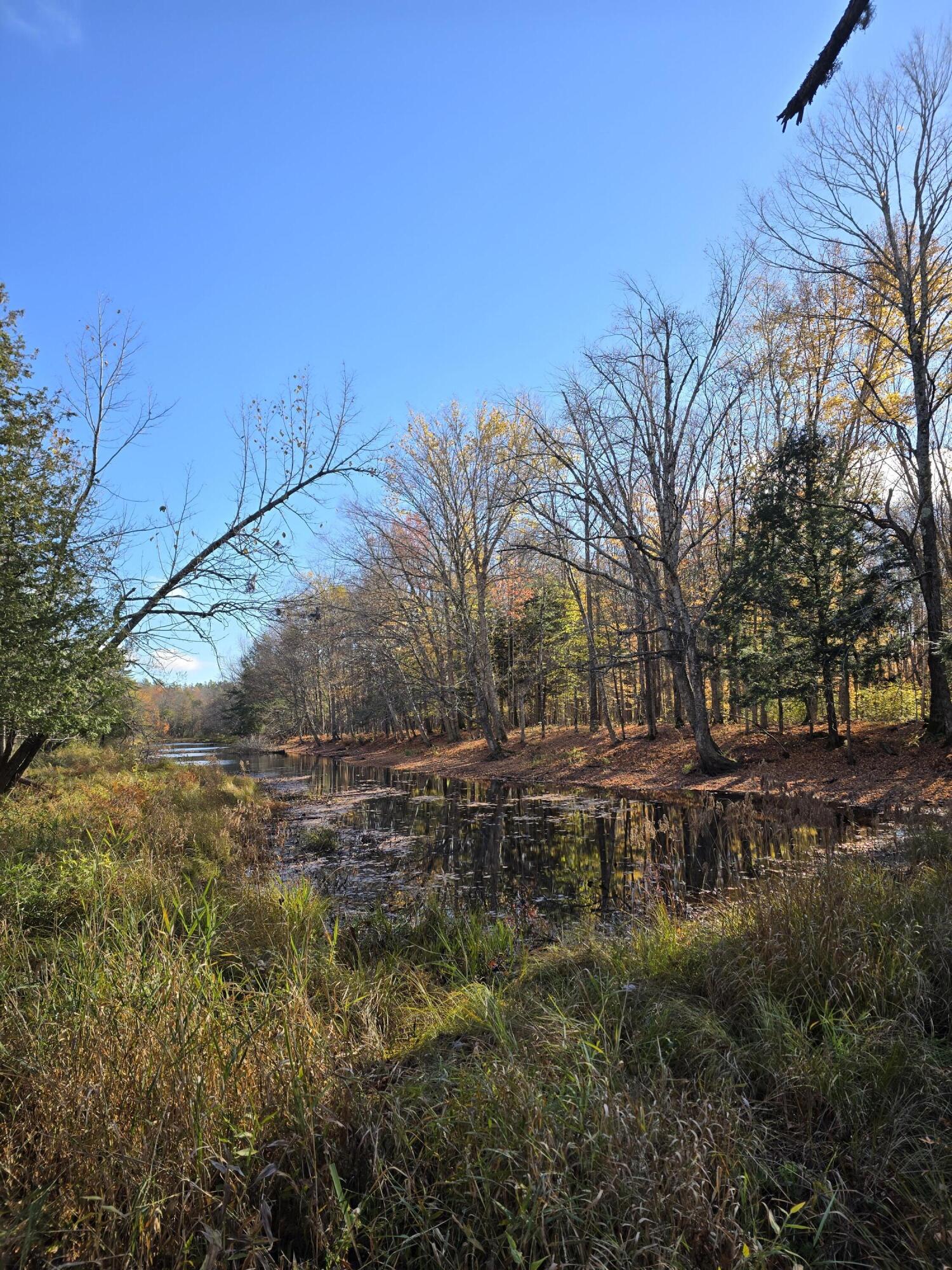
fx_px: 843
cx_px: 476
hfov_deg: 58.9
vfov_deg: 73.9
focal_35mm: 23
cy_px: 635
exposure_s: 1/390
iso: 12
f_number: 1.7
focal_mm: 6.3
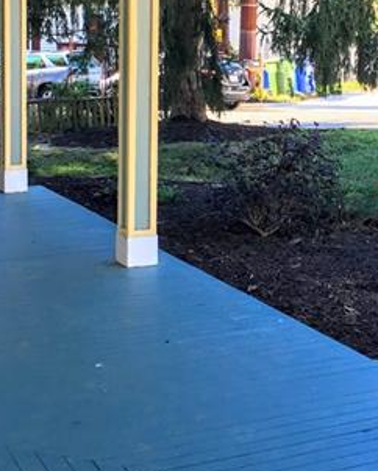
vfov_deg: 26.0
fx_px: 1006
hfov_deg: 21.3
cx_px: 219
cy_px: 106
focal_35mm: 72
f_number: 2.2
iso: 32
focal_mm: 4.15
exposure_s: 1/120
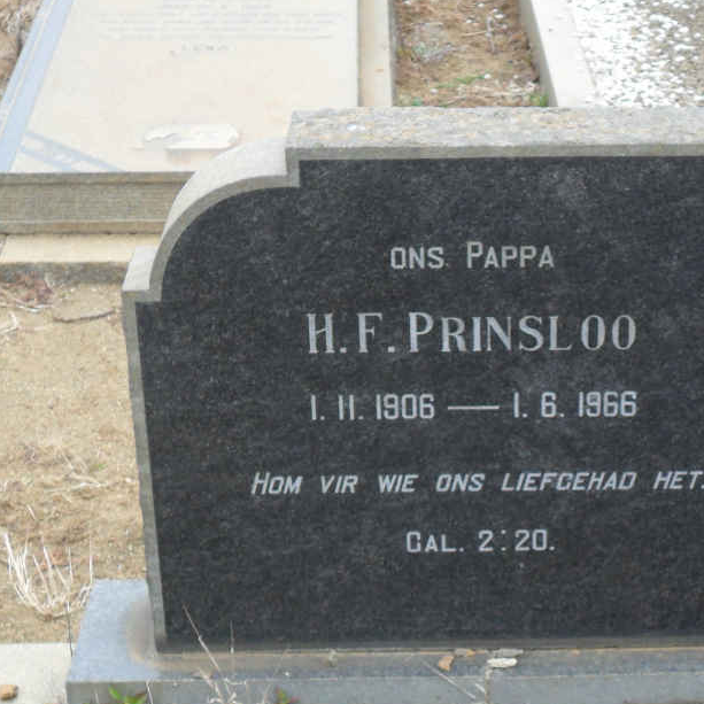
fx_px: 2071
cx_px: 531
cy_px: 475
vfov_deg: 19.2
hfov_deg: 19.2
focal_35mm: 90
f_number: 5
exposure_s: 1/90
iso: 100
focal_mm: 9.3
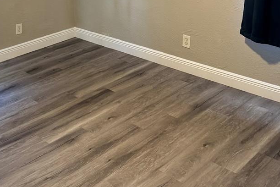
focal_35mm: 49
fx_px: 381
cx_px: 77
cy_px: -17
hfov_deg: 39.4
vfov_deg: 25.6
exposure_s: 1/60
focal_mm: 6.76
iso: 320
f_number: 1.78
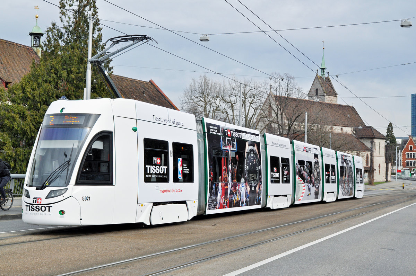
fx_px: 589
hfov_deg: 38.9
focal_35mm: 51
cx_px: 208
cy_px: 138
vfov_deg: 26.4
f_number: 8
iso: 400
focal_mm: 34
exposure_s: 1/800
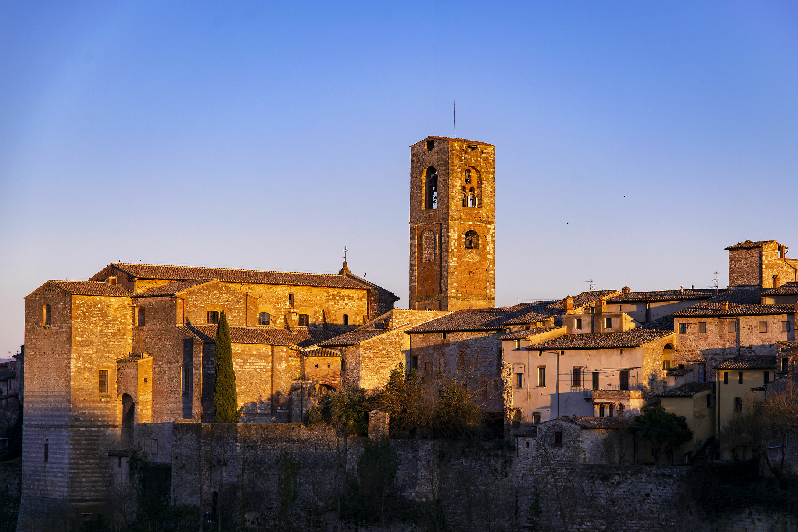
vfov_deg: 13.1
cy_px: 280
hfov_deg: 19.4
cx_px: 434
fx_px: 2328
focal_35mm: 105
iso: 100
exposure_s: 1/400
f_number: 5
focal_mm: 95
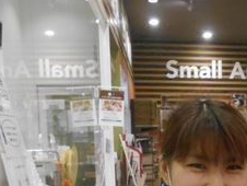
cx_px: 236
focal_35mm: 69
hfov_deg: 26.9
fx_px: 493
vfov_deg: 19.9
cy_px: 232
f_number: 3.2
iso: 800
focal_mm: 4.6
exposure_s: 1/100
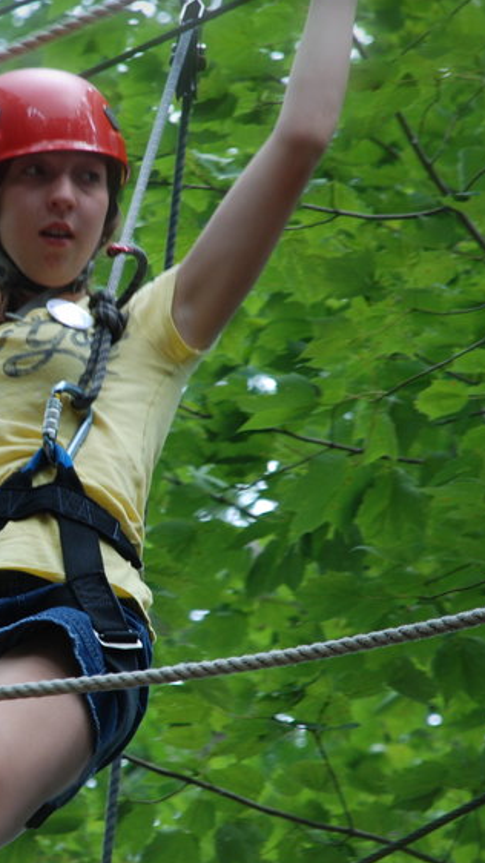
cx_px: 14
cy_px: 520
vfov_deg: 5.6
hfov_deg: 3.1
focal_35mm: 387
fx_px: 8850
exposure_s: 1/80
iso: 200
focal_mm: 135
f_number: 5.6
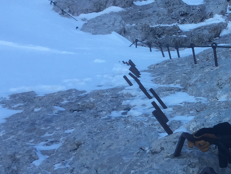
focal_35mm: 82
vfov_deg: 17.8
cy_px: 147
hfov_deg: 21.5
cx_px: 304
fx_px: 547
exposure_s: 1/507
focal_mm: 4.15
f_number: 2.2
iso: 32
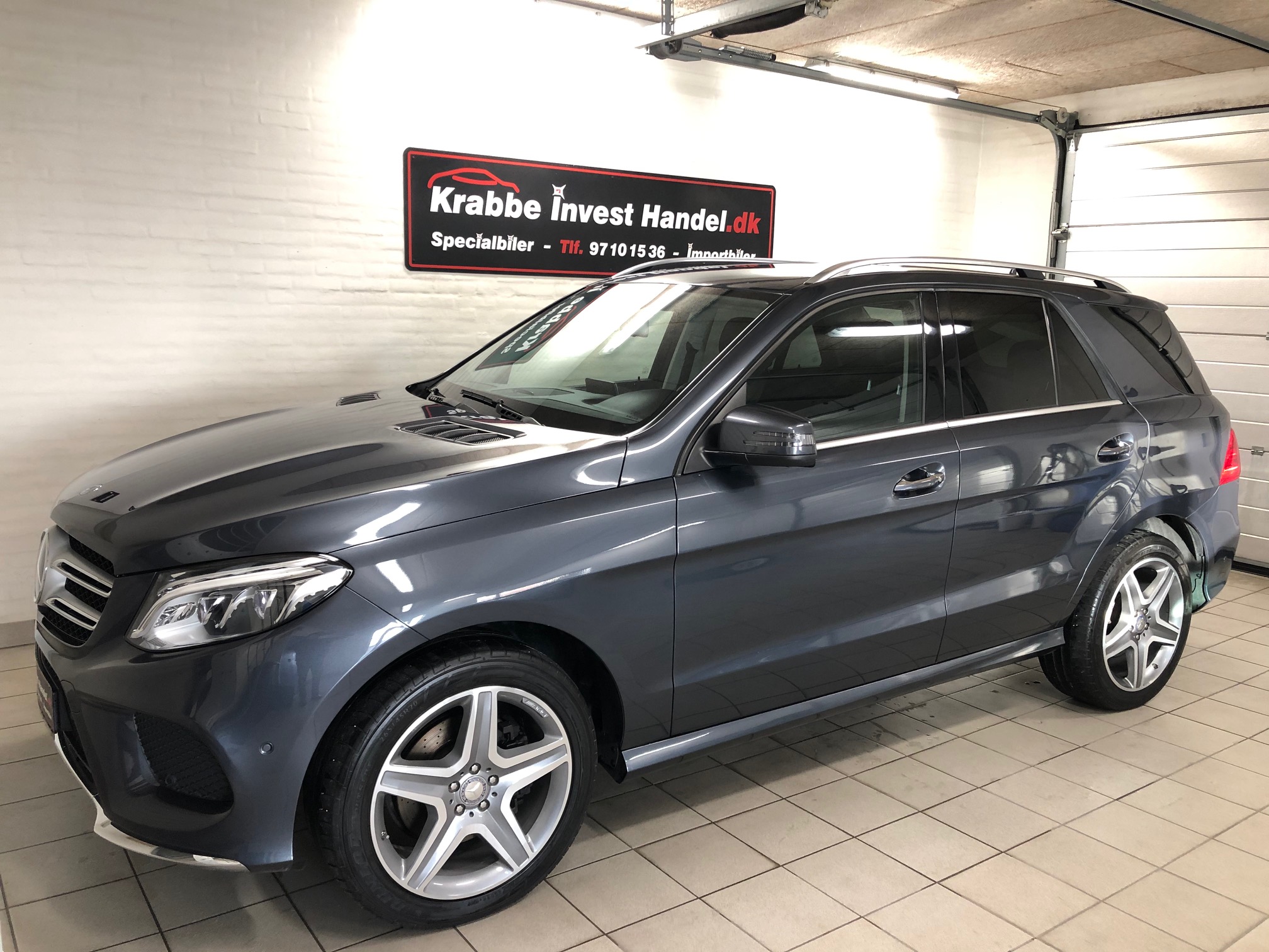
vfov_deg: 49.7
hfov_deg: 63.4
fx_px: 1026
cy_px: 476
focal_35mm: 28
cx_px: 634
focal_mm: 3.99
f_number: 1.8
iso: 50
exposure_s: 1/17
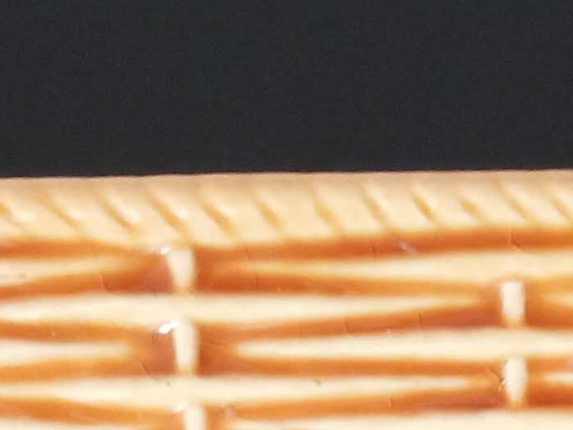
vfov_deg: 8.2
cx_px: 511
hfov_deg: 12.3
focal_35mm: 160
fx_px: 2649
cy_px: 1199
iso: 858
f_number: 2.2
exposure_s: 1/25
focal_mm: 3.79
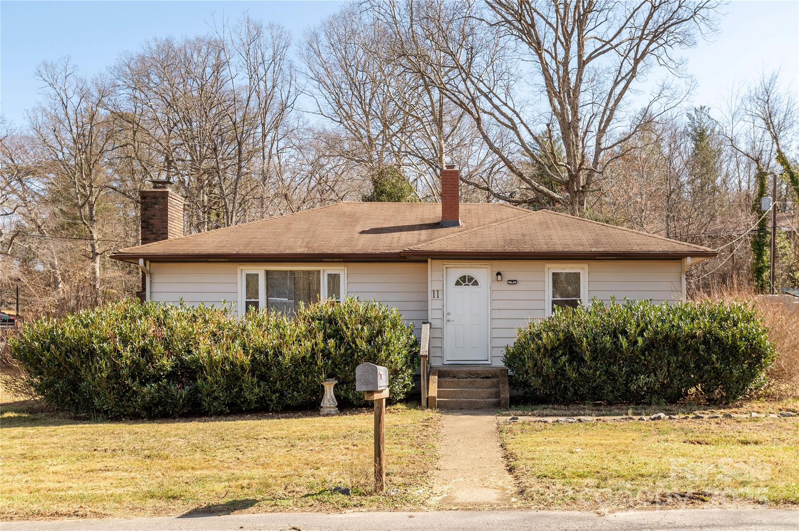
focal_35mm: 35
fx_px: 776
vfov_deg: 37.8
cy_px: 266
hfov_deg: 54.5
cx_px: 400
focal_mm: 35
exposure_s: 1/800
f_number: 7.1
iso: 320
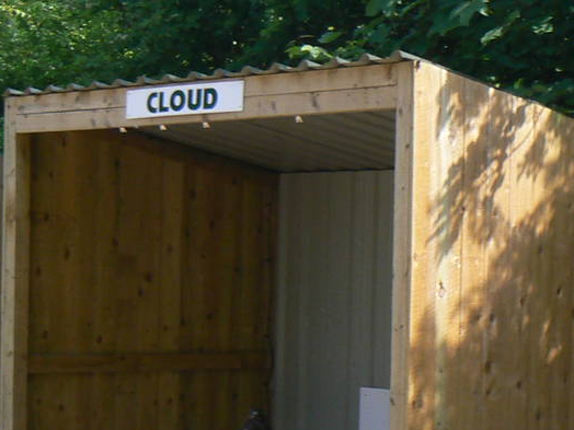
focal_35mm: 110
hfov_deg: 17.6
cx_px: 530
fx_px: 1824
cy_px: 411
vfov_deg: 13.3
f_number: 4.5
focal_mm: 6
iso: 80
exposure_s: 1/125
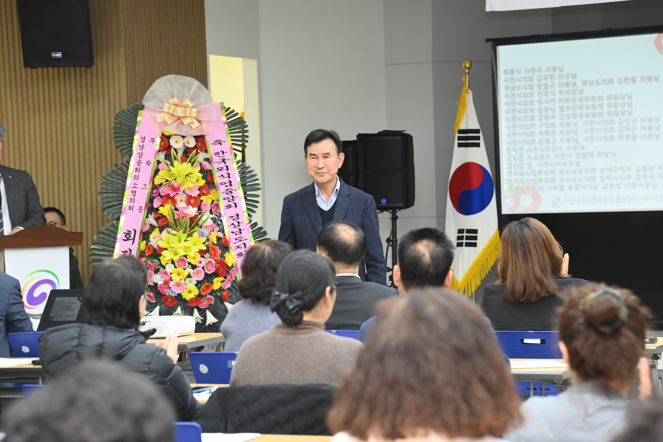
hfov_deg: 17.1
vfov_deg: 11.4
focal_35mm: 120
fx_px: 2210
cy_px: 221
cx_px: 332
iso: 3200
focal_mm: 120
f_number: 6.3
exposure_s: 1/250
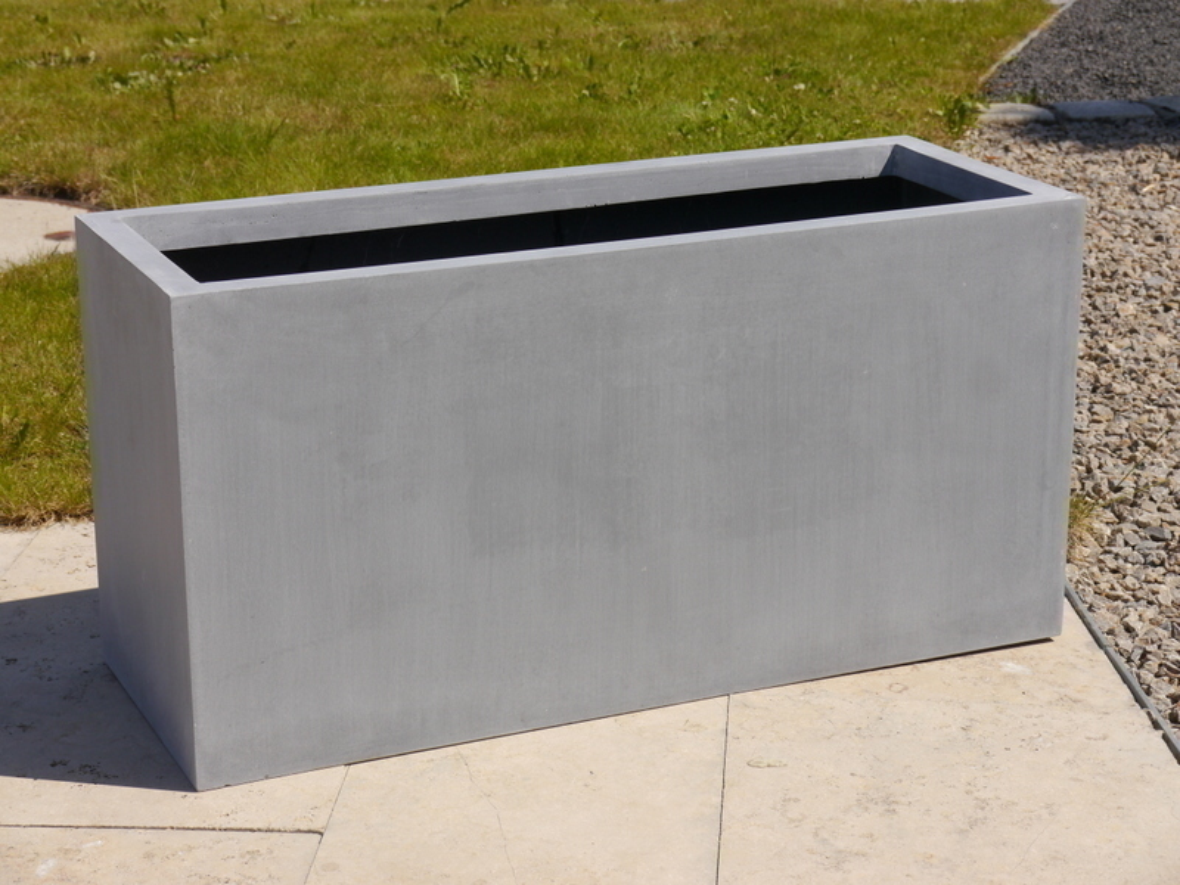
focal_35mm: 84
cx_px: 590
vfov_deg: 17.6
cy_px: 442
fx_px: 2863
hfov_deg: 23.3
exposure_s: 1/400
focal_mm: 42
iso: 160
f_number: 10
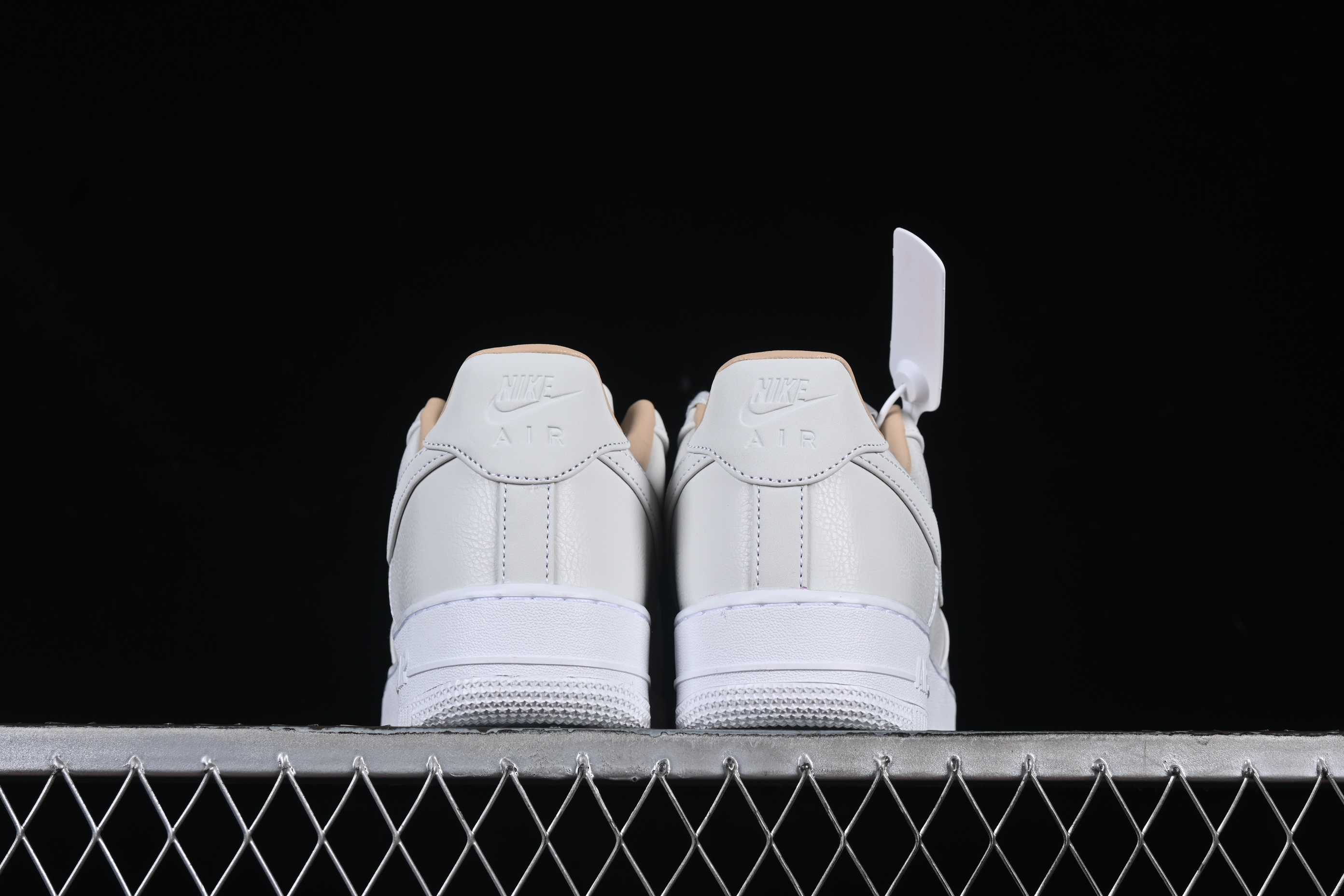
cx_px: 672
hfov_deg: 27.0
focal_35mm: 75
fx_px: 2800
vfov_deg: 18.2
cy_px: 448
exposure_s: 1/80
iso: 160
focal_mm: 50
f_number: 8
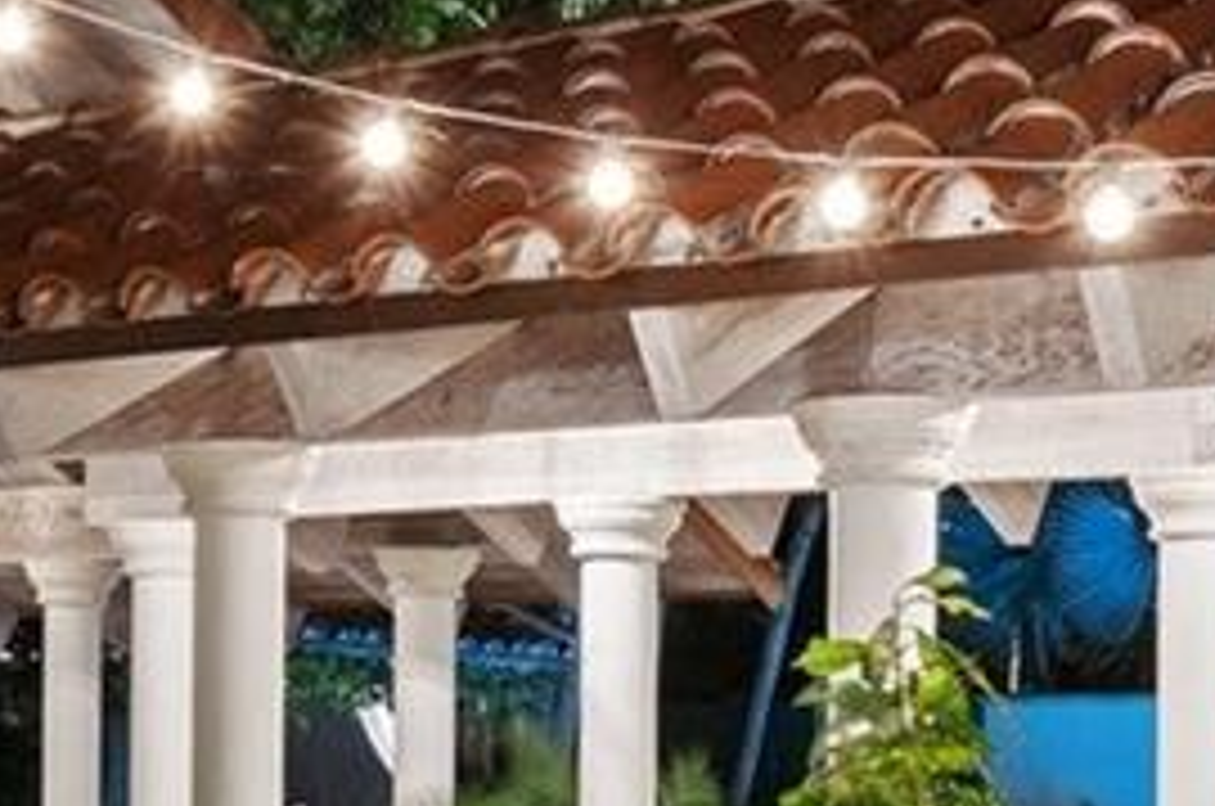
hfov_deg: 24.5
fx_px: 2796
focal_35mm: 83
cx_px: 702
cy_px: 835
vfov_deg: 16.0
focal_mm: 14
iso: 200
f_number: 8
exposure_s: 3
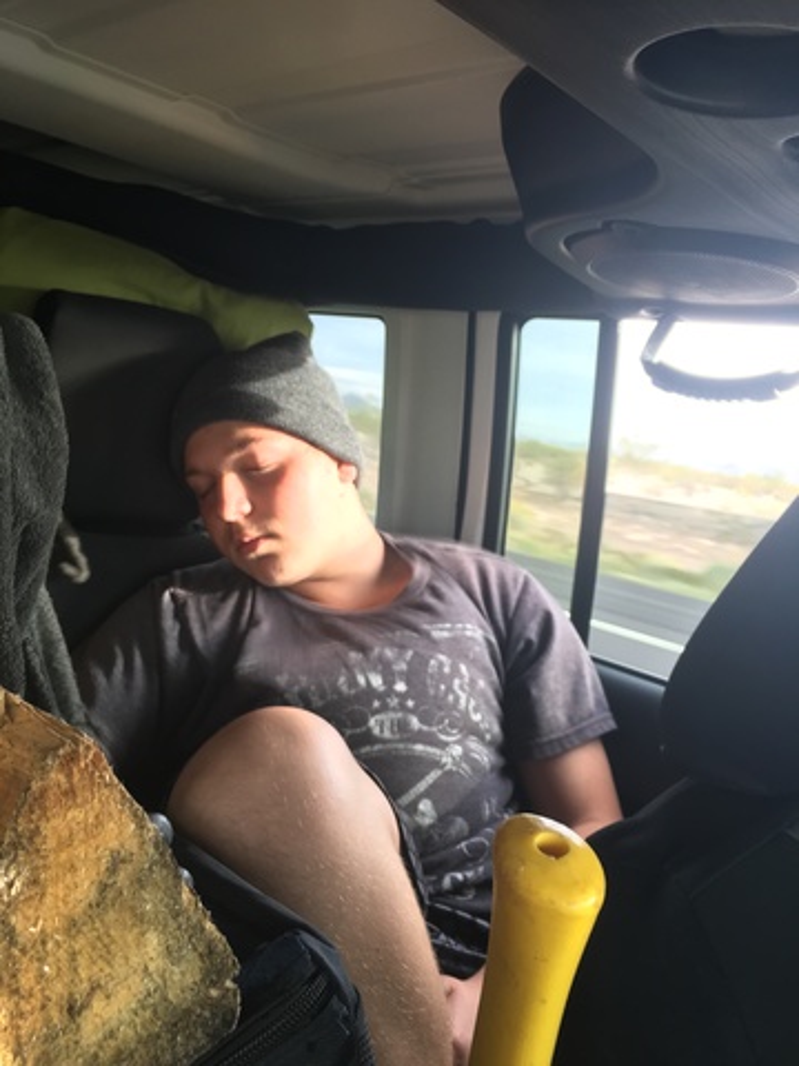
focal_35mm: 29
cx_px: 400
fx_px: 892
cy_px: 533
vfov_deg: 61.7
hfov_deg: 48.2
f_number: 2.2
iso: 40
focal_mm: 4.15
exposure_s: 1/30
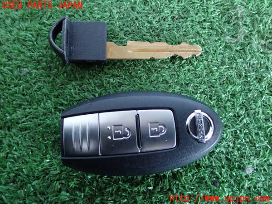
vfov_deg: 44.2
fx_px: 251
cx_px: 136
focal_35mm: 32
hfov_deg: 56.8
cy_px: 102
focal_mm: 5.79
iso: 800
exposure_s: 1/8
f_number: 9
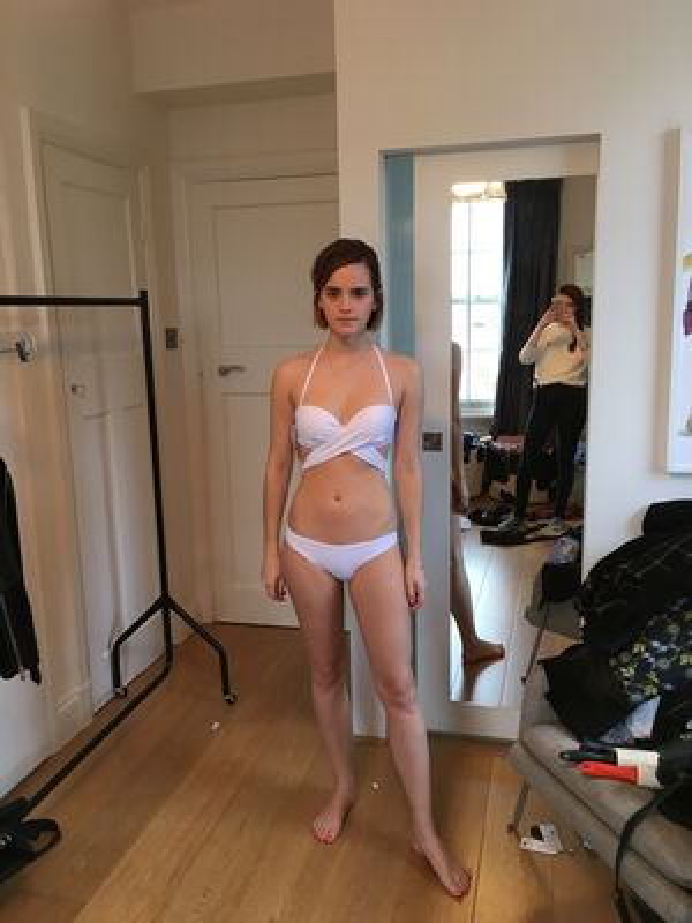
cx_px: 346
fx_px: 773
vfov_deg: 61.7
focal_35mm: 29
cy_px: 462
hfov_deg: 48.2
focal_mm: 4.15
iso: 80
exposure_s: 1/33
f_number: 2.2
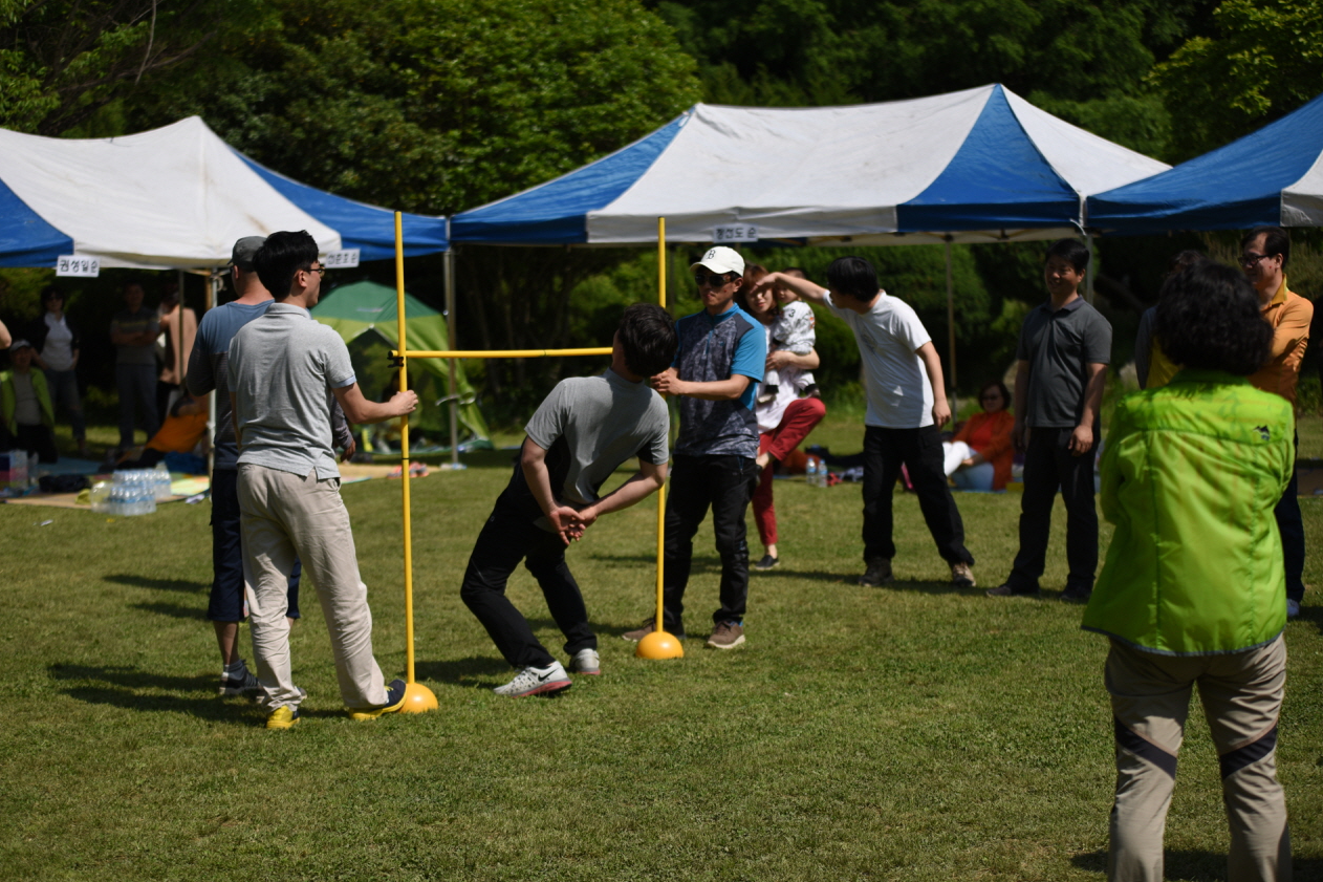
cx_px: 655
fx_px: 2609
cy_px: 442
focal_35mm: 71
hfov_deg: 28.5
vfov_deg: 19.2
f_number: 2.8
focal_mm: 70
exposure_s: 1/3200
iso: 100
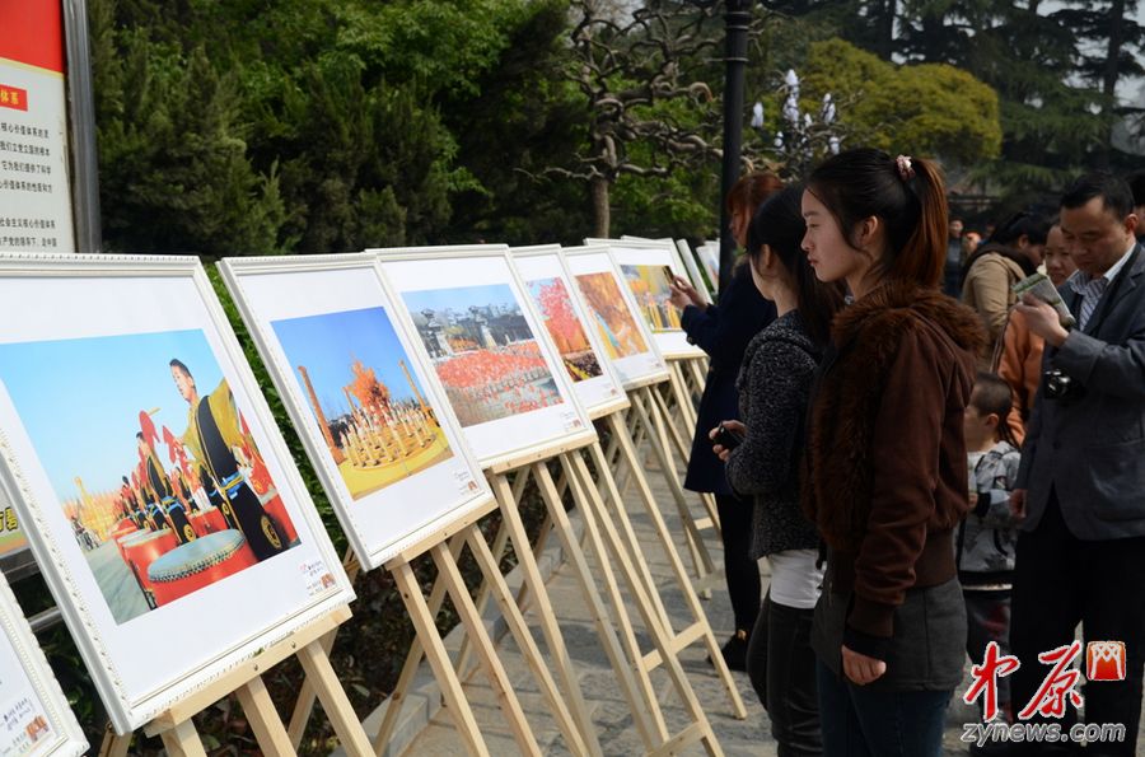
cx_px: 572
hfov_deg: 41.2
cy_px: 378
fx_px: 1523
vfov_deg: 27.9
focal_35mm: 48
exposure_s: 1/640
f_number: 5.6
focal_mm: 32
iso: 100
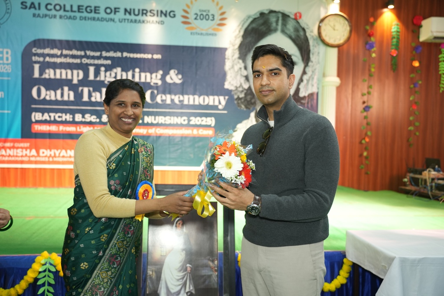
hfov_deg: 57.2
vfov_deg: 40.0
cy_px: 148
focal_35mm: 33
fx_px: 407
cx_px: 222
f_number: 2.8
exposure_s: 1/100
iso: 1250
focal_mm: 33
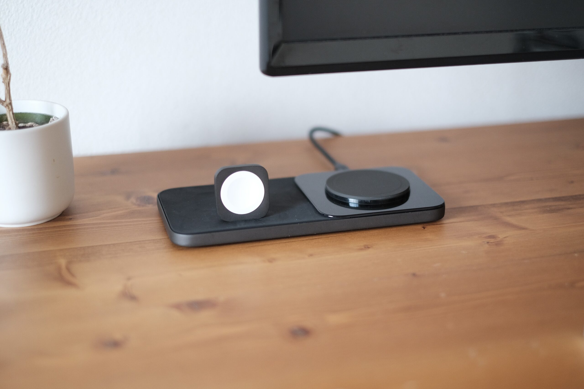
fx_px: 860
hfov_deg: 37.5
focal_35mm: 53
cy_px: 194
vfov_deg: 25.5
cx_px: 292
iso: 800
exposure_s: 1/125
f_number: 1.4
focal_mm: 35
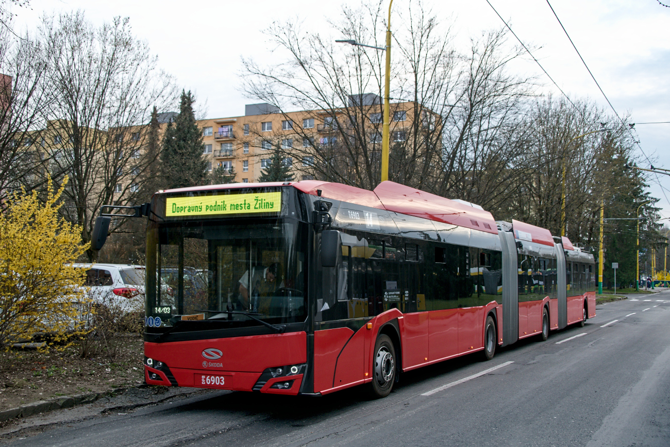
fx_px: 726
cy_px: 224
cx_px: 335
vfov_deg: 34.2
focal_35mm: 39
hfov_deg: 49.5
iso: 200
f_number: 5.6
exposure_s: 1/100
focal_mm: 26
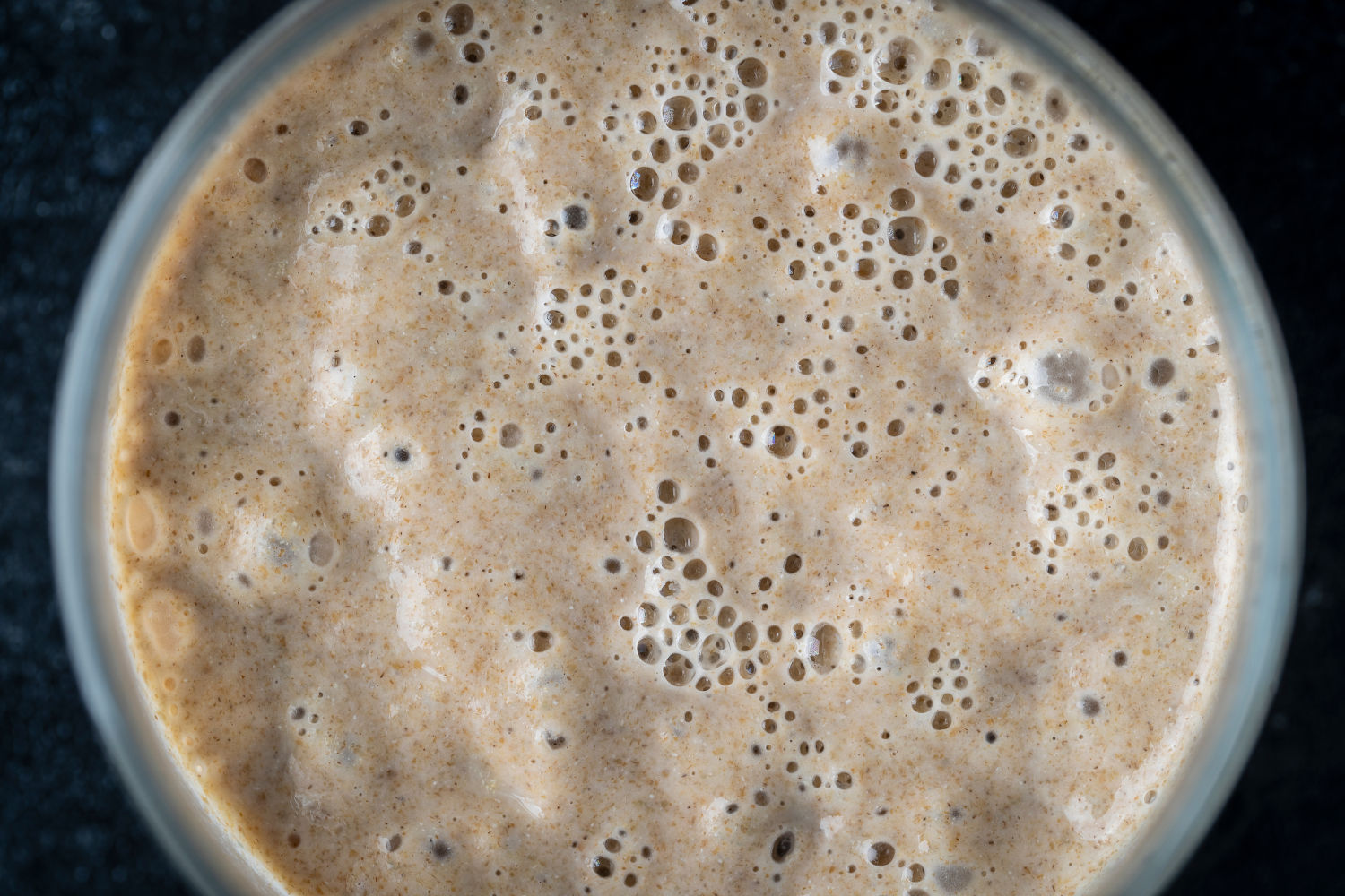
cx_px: 672
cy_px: 448
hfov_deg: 20.4
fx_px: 3736
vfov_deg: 13.7
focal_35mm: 100
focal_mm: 100
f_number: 6.3
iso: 100
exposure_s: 1/30
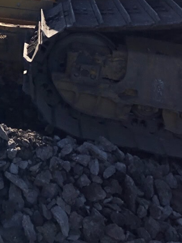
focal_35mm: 83
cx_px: -79
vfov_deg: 21.4
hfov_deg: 16.4
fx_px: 582
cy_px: -70
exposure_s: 1/3205
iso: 25
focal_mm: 4
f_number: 1.8
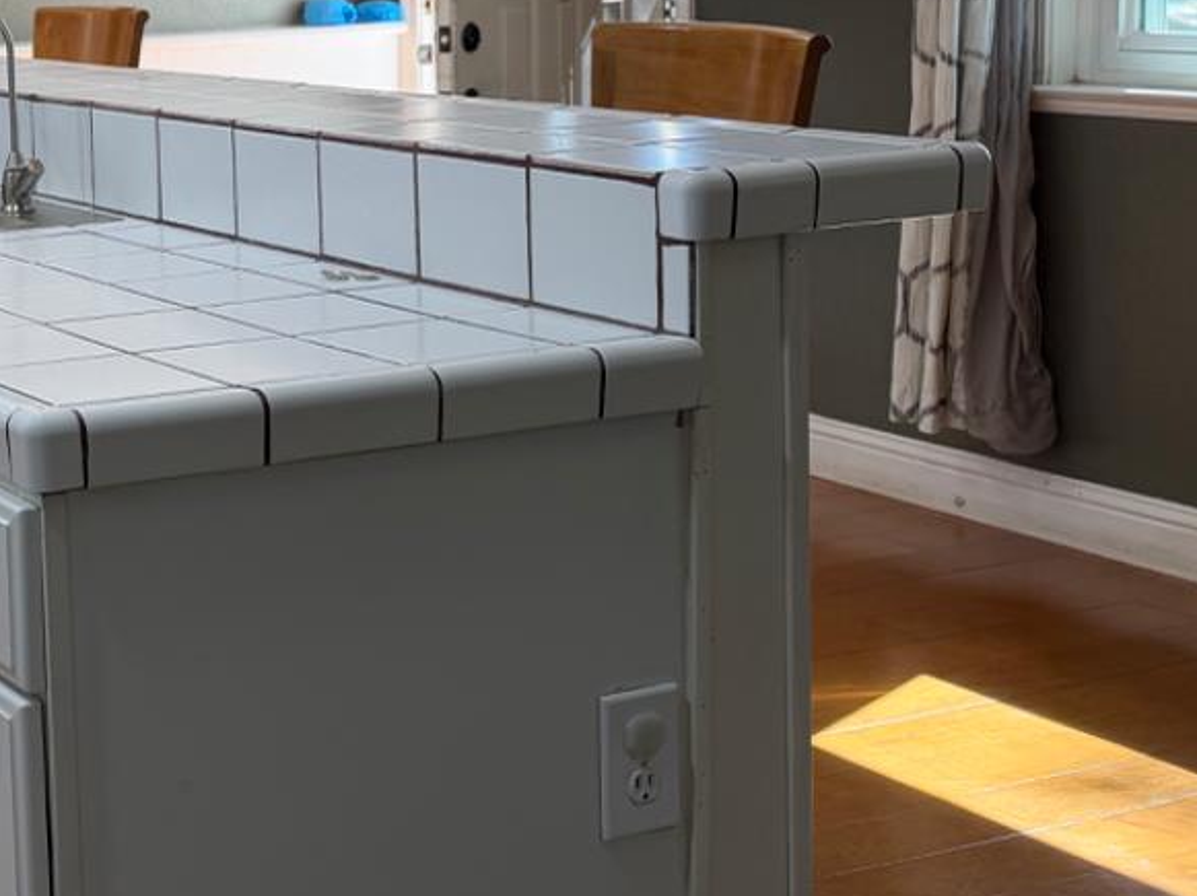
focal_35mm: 62
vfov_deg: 23.0
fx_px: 2143
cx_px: -338
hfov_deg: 26.7
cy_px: 90
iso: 64
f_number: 1.78
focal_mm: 6.76
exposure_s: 1/120
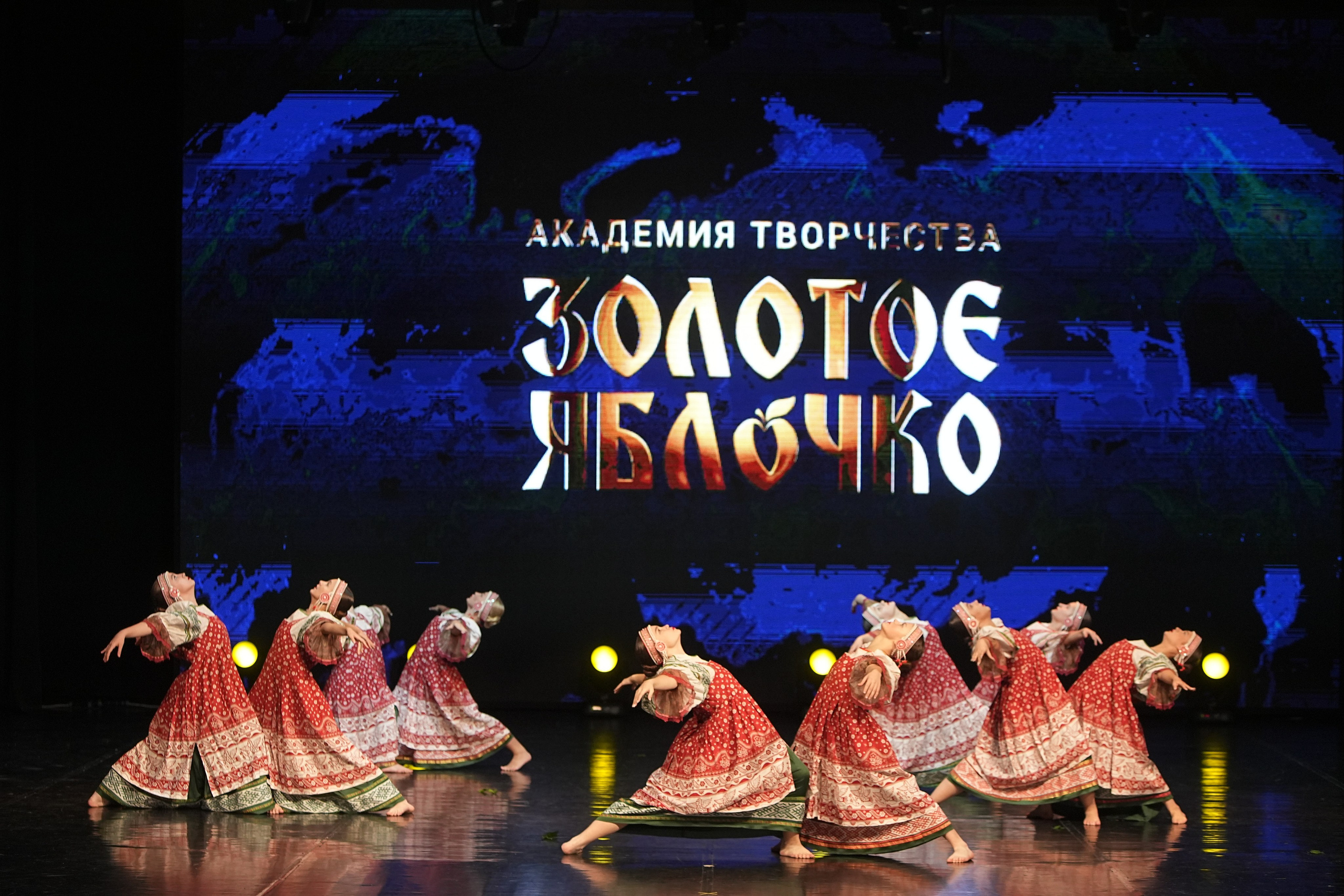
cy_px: 448
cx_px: 672
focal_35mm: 90
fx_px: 3360
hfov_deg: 22.6
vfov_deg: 15.2
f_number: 4
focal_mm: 90
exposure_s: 1/400
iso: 2500
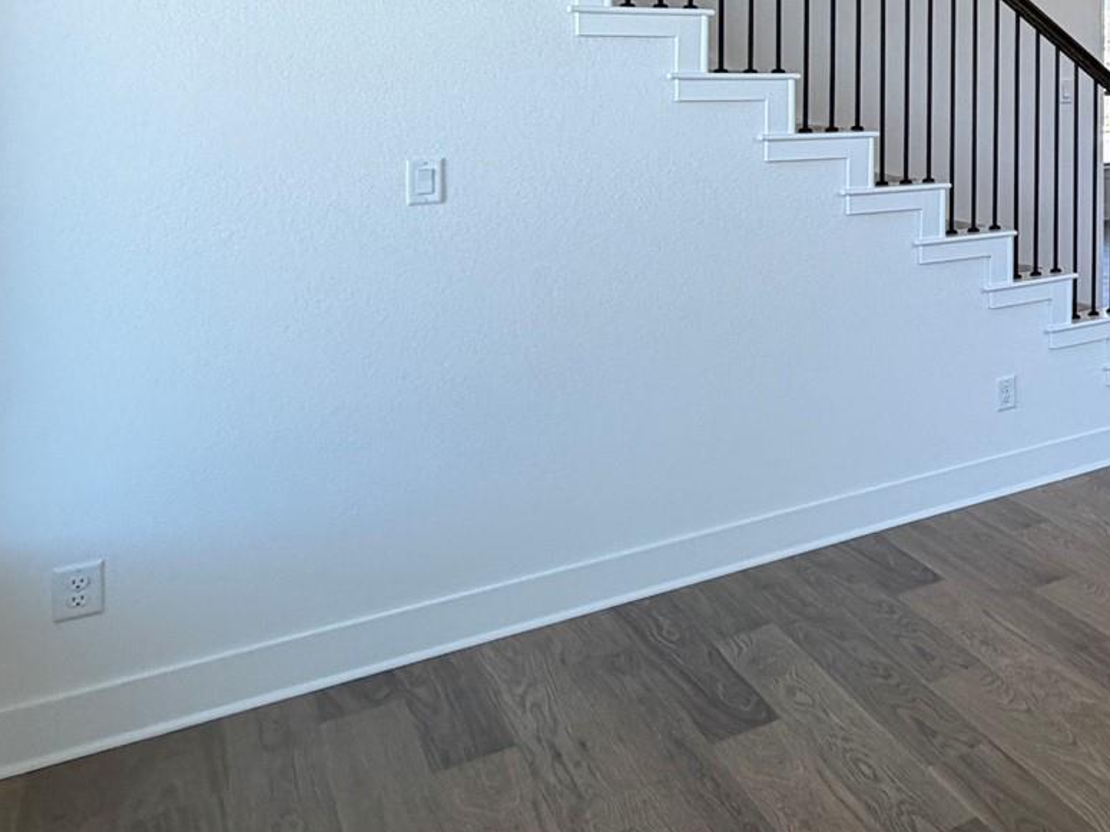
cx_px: 1392
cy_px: 69
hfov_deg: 36.2
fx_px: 1186
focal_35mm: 37
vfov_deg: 36.1
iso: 64
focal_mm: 2.22
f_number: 2.2
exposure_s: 1/120
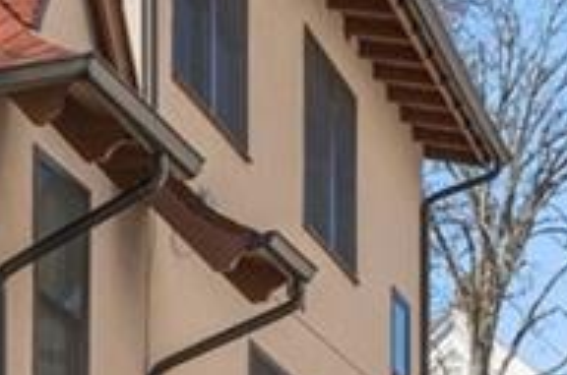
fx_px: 2184
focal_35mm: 139
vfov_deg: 9.7
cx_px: -431
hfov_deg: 13.4
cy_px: 379
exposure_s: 1/1600
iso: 640
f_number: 9
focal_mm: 26
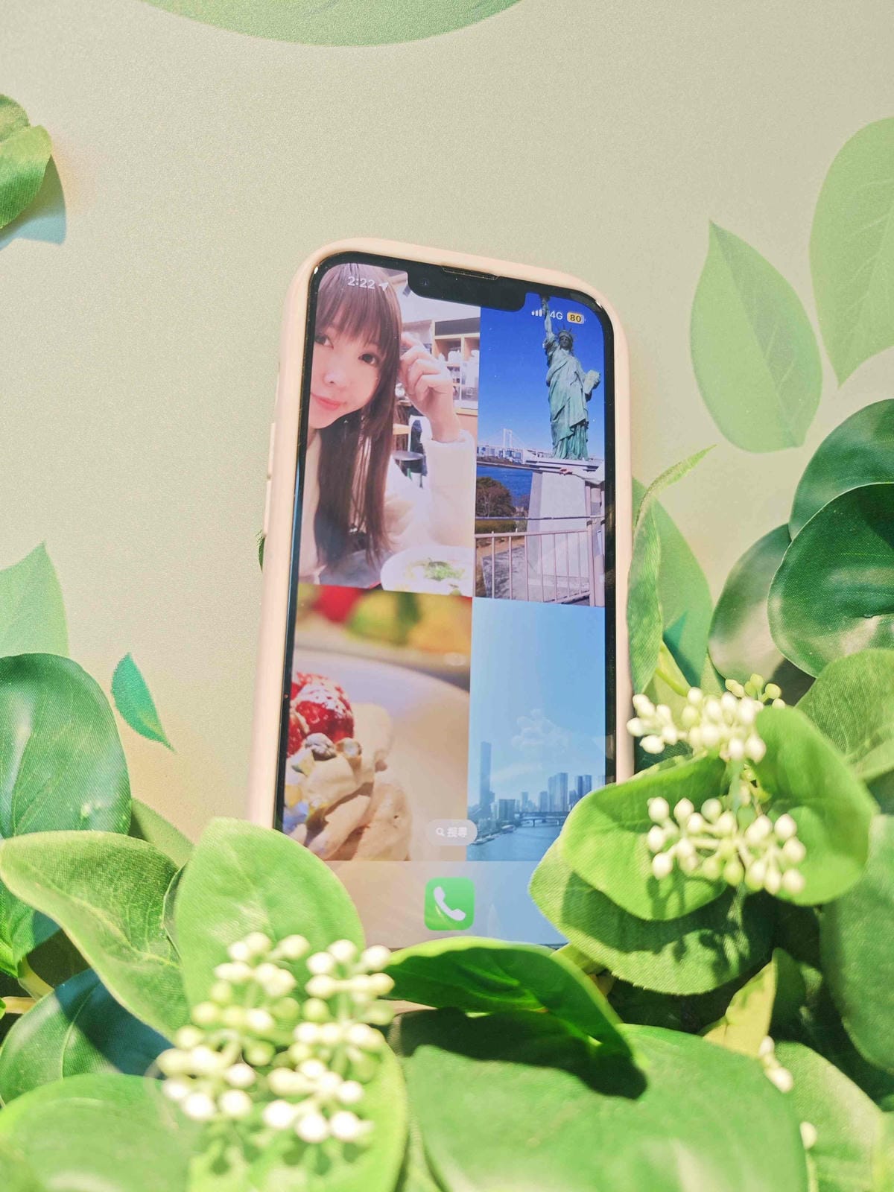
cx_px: 447
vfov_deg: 73.9
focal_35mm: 23
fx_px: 792
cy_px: 596
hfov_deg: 58.9
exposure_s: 1/120
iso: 100
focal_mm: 8.72
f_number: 2
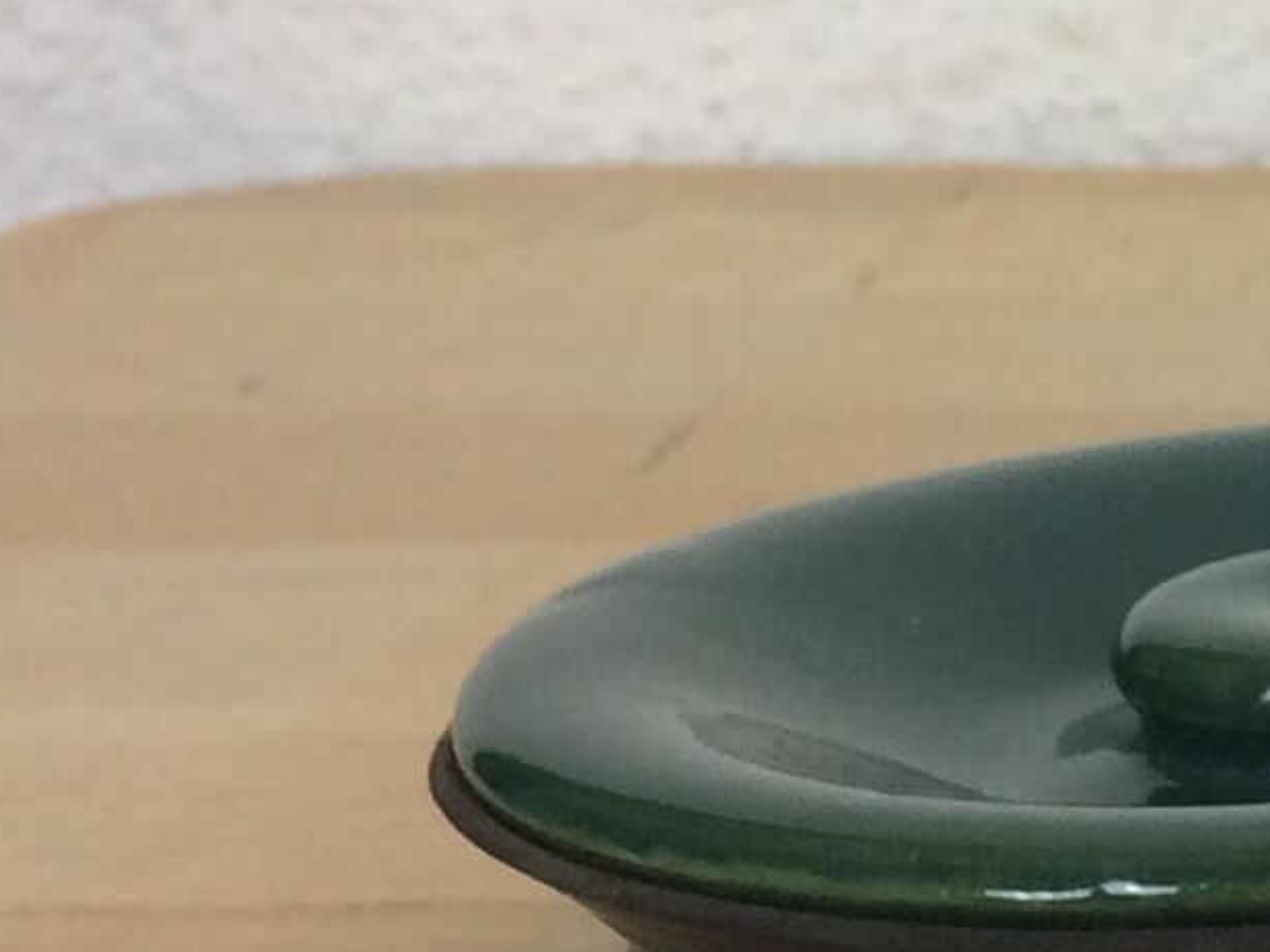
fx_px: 5612
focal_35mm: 153
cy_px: 8
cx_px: 2727
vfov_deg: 9.6
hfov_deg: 11.4
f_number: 2.2
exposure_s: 1/50
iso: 50
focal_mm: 4.15
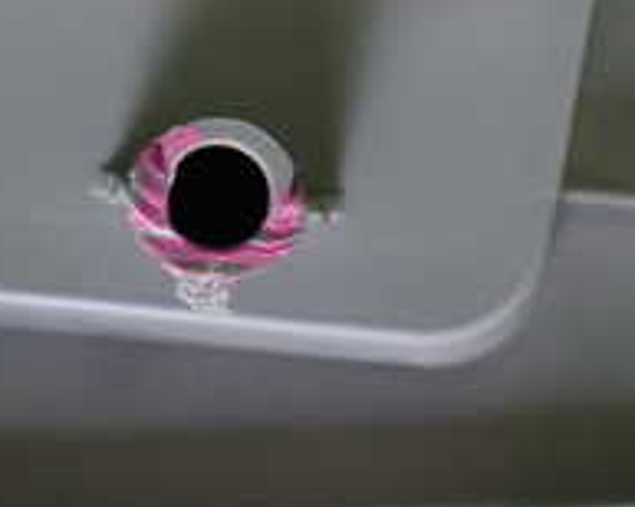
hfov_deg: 21.0
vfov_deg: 16.6
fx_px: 1708
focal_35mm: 91
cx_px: 227
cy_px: 49
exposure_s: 1/50
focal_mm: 5.4
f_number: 2.3
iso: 800
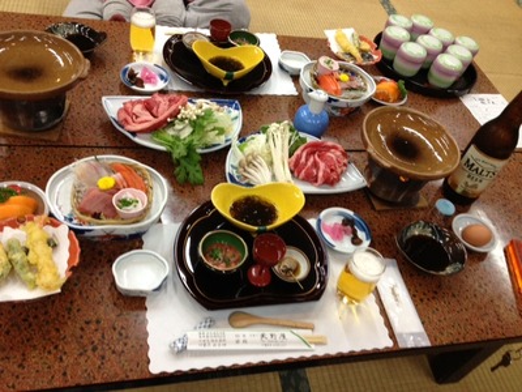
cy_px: 196
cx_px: 261
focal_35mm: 35
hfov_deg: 52.6
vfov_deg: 40.7
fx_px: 528
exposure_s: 1/20
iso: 200
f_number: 2.4
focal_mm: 4.28
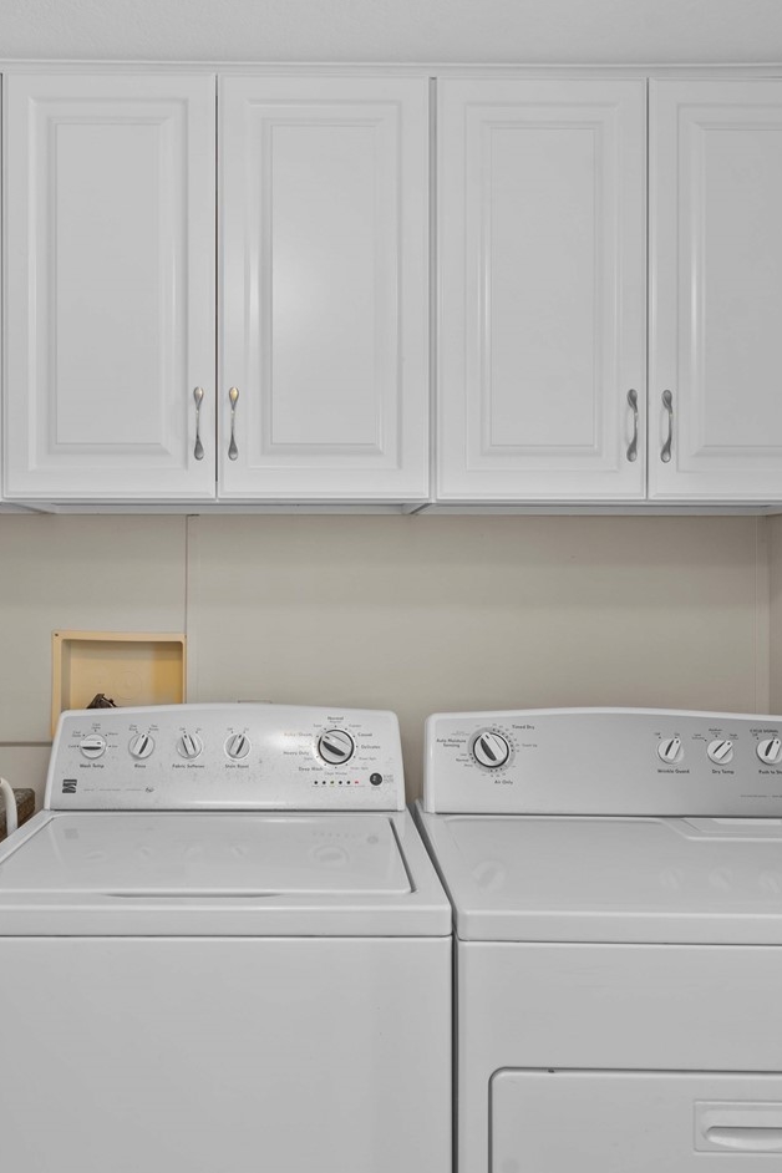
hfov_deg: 47.6
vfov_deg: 67.4
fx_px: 880
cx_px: 309
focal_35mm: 27
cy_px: 571
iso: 200
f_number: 8
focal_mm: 15
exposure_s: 1/4
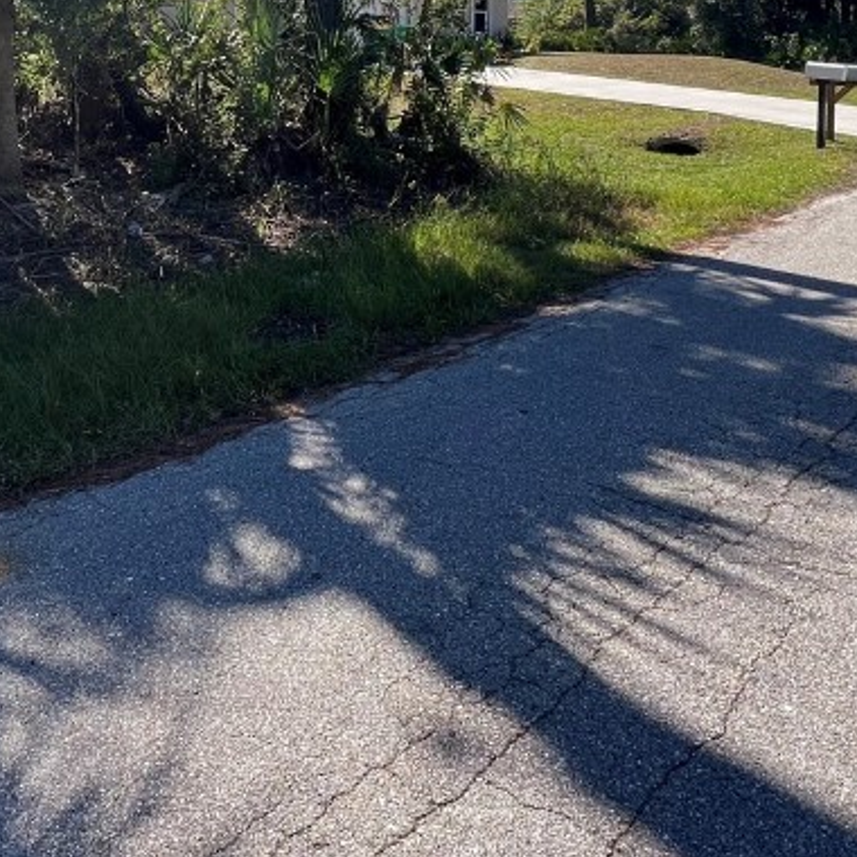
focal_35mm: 31
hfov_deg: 51.7
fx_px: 868
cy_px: 65
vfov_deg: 46.7
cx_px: 298
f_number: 1.8
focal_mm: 1.57
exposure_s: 1/747
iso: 32
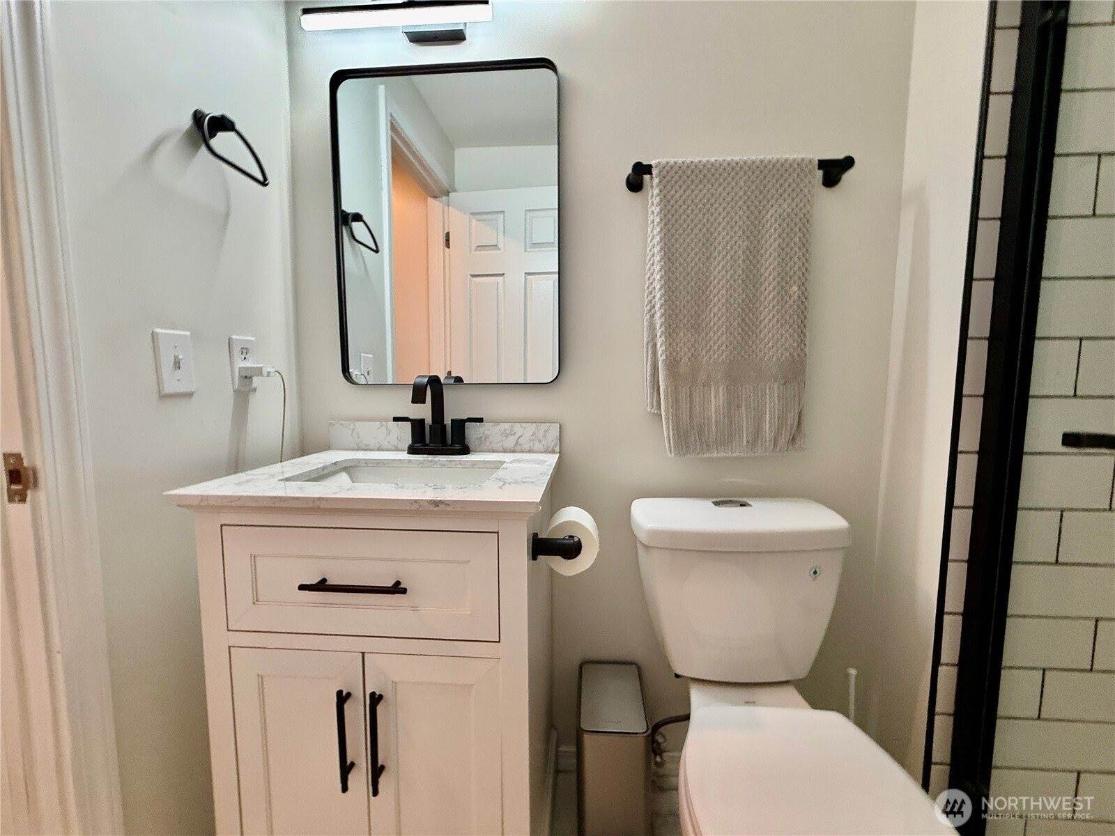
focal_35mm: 14
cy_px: 418
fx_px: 451
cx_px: 558
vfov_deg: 85.7
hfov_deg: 102.1
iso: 200
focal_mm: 2.22
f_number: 2.2
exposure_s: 1/60
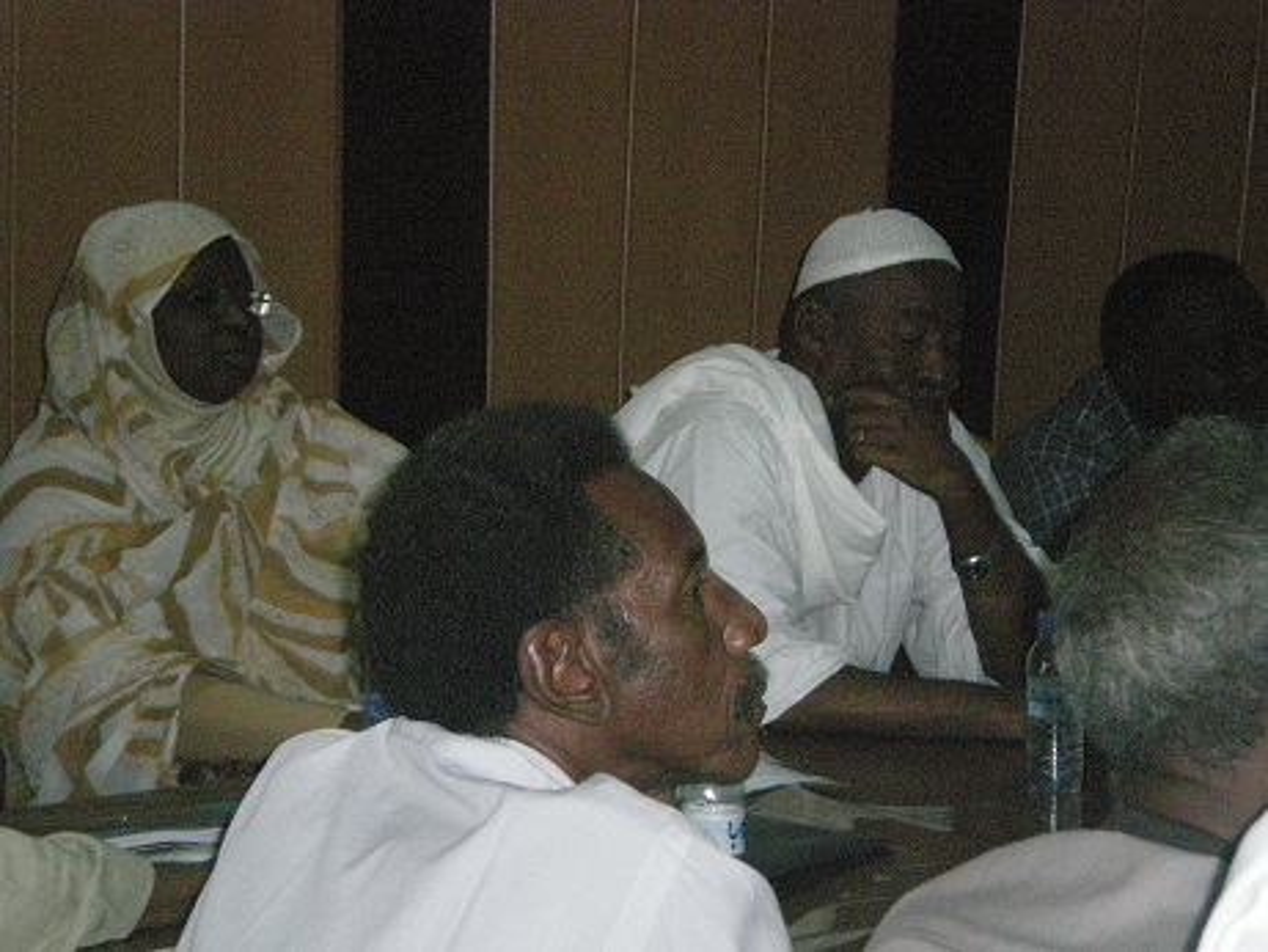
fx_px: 4177
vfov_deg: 13.0
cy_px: 476
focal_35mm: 114
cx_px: 634
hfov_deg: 17.3
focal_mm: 18.9
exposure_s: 1/120
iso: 929
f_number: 5.9
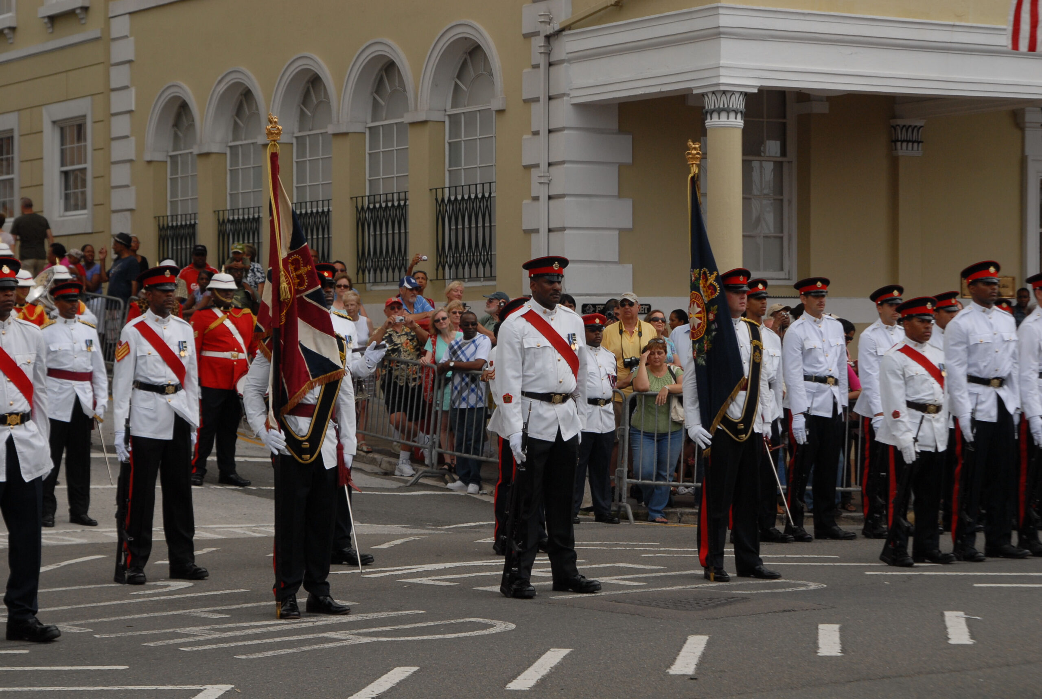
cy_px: 350
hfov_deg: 22.6
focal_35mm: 90
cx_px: 521
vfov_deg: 15.3
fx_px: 2610
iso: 250
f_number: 5.6
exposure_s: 1/640
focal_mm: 60
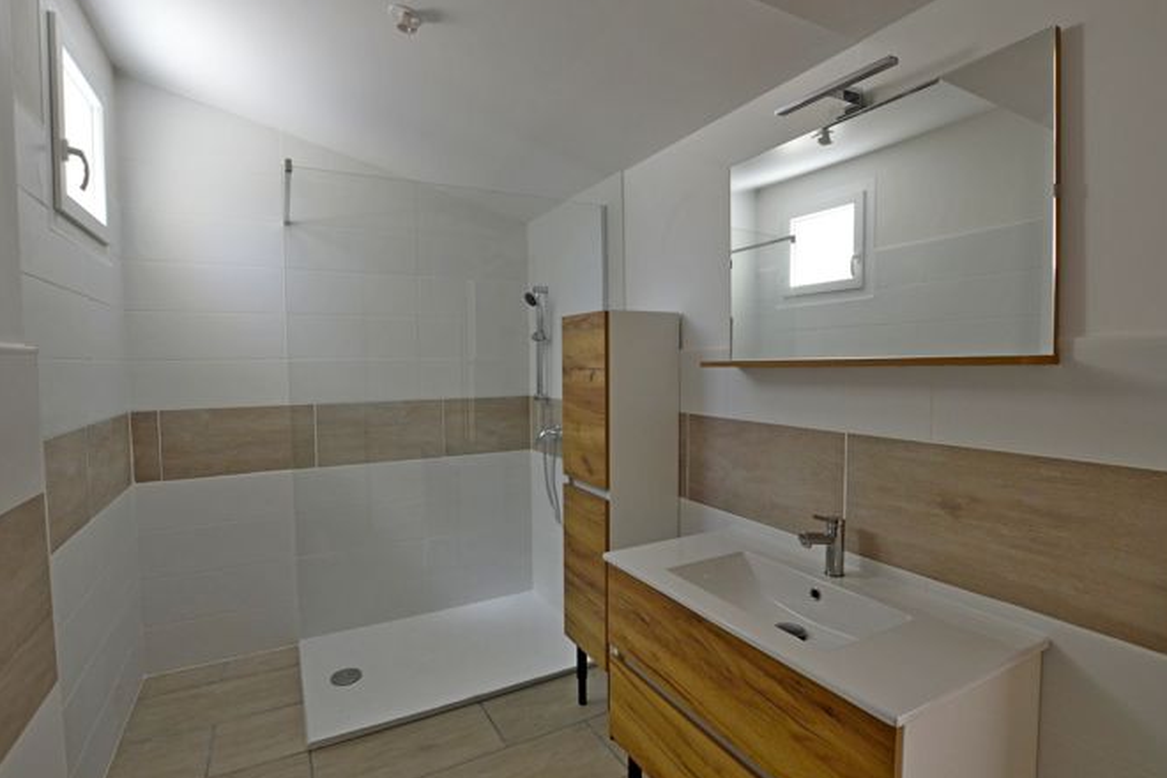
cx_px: 563
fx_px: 519
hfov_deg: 96.7
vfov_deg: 73.7
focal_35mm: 16
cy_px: 385
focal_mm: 10
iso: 400
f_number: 5
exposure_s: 1/100
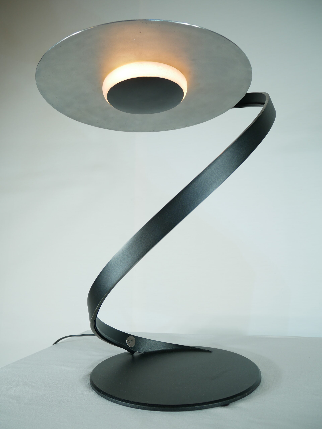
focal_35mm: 26
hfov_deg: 53.1
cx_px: 161
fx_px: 322
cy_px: 214
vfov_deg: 67.3
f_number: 3.5
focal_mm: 13
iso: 200
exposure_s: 1/125
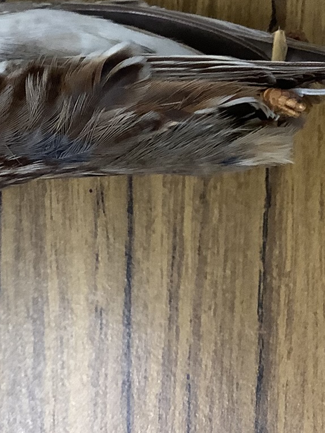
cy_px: 177
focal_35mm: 83
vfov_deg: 23.5
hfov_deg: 17.6
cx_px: 45
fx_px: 1039
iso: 160
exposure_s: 1/60
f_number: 2.4
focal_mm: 3.3
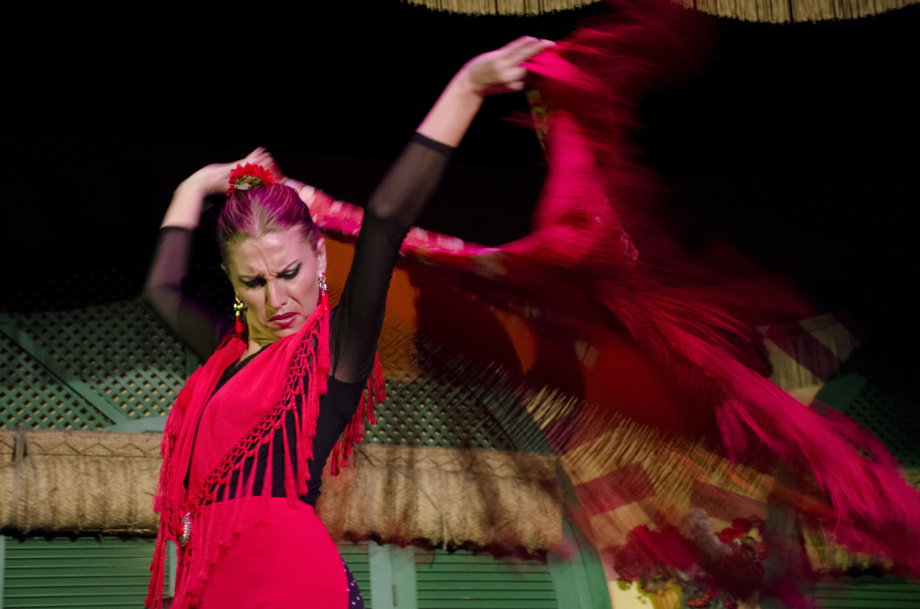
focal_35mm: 90
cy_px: 304
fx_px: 2295
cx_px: 460
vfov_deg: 15.1
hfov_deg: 22.7
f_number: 5
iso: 3200
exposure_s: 1/50
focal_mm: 60
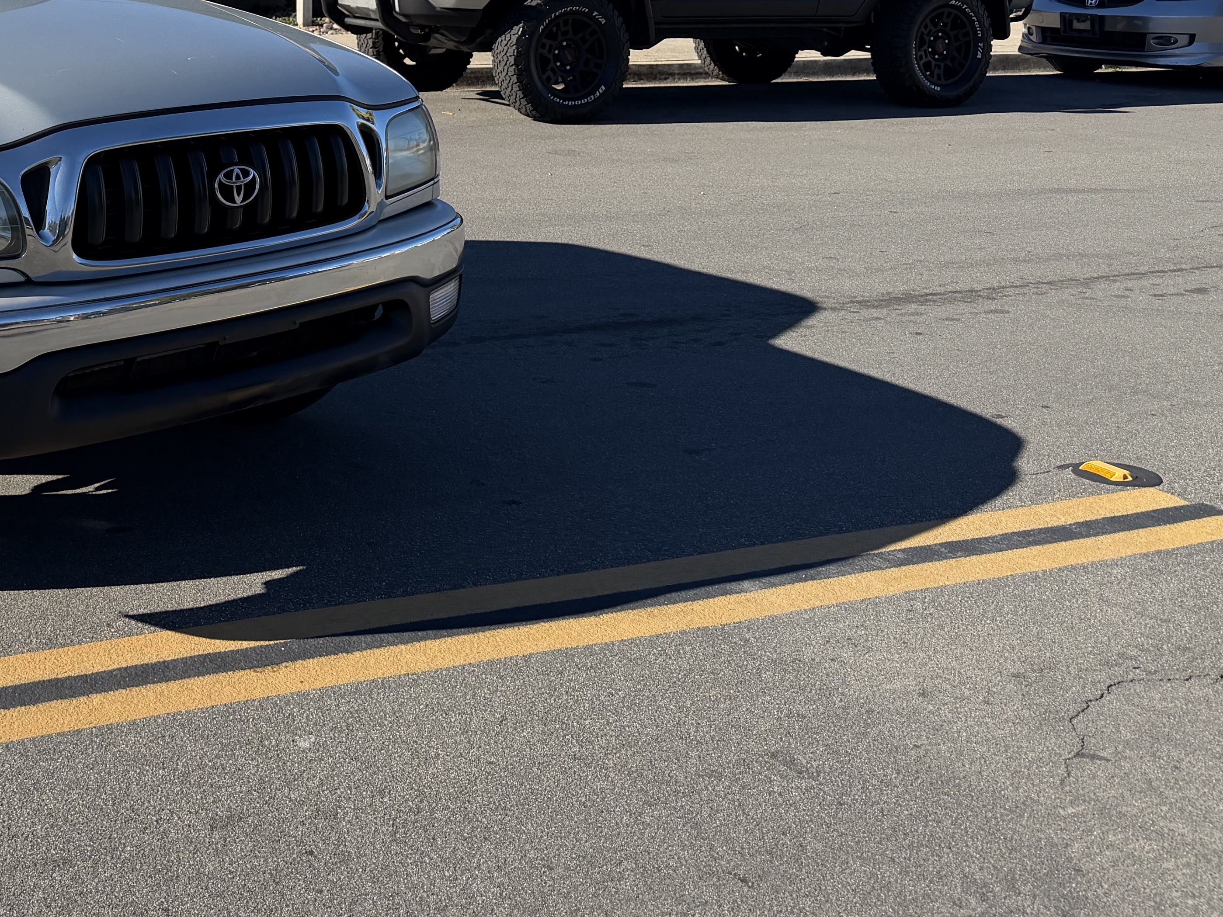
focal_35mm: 49
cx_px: 178
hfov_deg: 37.0
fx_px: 1731
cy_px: 54
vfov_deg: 28.3
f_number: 1.78
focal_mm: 6.76
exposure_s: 1/3953
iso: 125
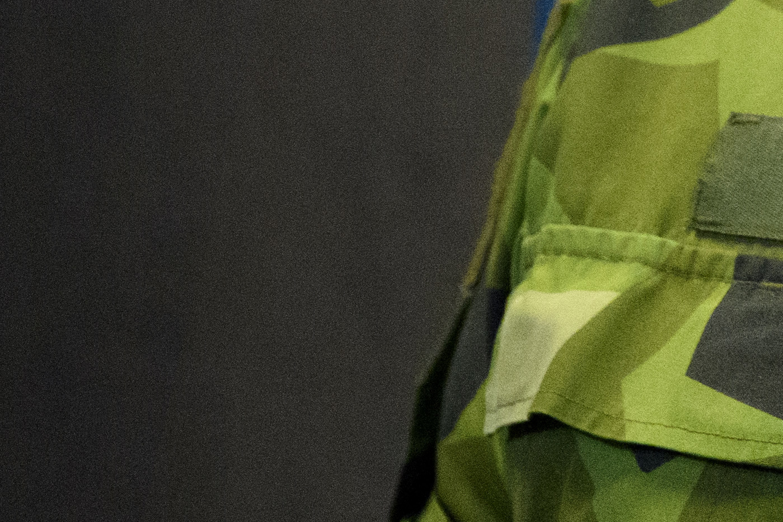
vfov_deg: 5.7
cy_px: -358
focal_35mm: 236
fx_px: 5133
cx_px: 2212
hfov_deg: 7.8
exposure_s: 1/250
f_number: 3.5
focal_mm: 40
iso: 4000
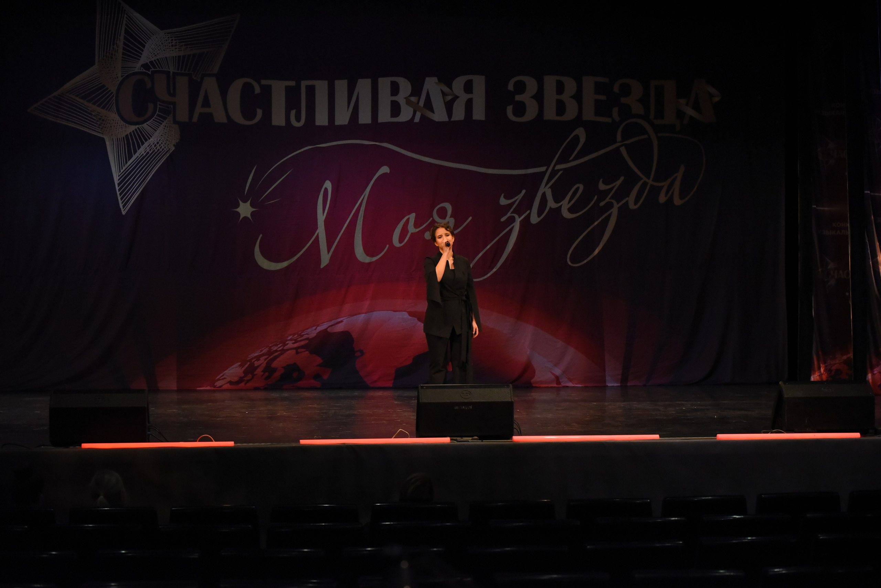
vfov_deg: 17.5
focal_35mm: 78
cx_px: 440
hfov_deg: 26.0
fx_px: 1909
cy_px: 294
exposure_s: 1/640
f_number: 3.5
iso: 5000
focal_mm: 78
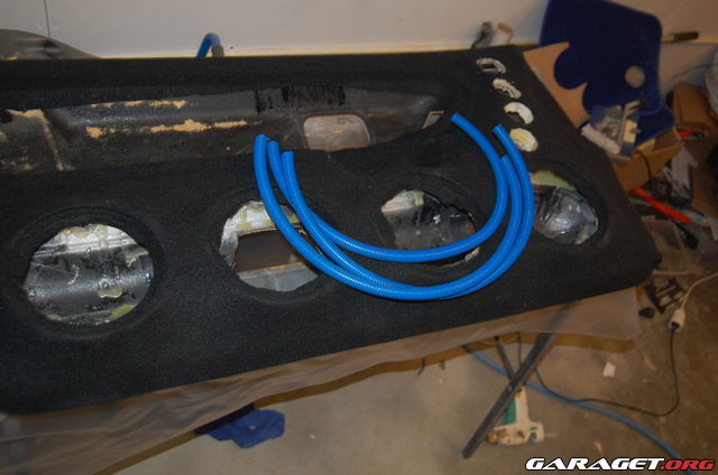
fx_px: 657
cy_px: 238
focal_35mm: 33
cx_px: 359
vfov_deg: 39.8
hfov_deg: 57.3
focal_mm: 22
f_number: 3.8
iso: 400
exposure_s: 1/60
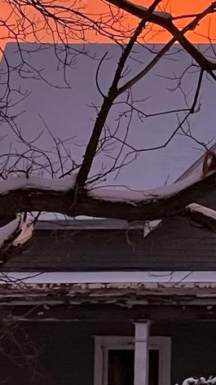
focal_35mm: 364
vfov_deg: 5.9
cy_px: 106
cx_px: 536
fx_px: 3712
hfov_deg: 3.3
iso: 160
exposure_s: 1/99
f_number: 2.8
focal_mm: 9
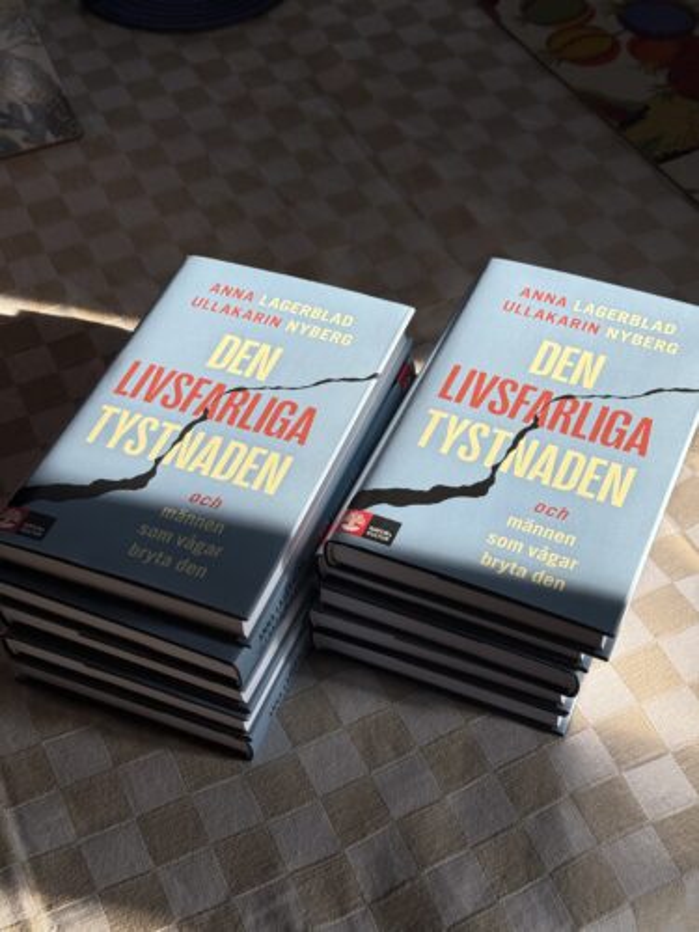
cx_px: 350
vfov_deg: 39.7
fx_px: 1292
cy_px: 466
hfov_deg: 30.3
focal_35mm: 48
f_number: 1.78
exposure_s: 1/499
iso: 80
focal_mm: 6.76
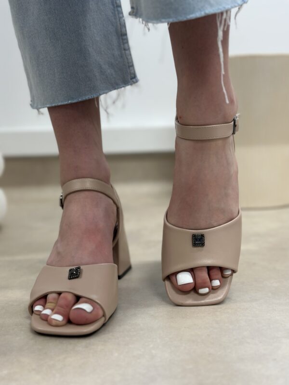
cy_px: 192
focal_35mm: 48
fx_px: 534
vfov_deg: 39.7
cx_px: 144
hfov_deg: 30.3
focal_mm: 6.86
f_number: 1.78
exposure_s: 1/50
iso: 80
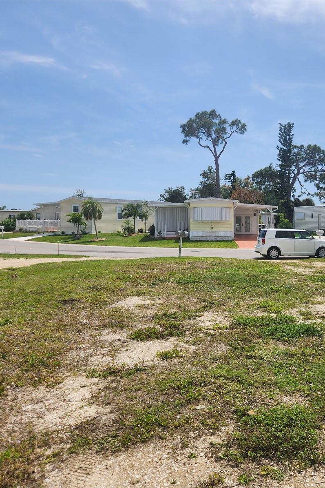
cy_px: 244
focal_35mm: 32
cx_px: 229
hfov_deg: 40.3
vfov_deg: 58.7
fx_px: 433
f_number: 1.8
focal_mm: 5.4
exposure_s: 1/3026
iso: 20
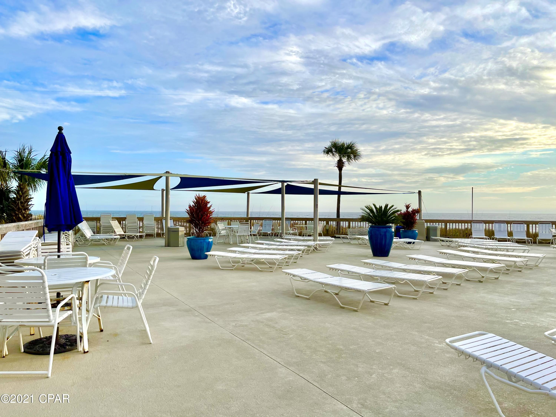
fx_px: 418
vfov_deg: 53.1
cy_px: 208
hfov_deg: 67.3
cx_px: 278
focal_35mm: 26
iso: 32
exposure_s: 1/2336
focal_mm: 5.1
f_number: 1.6
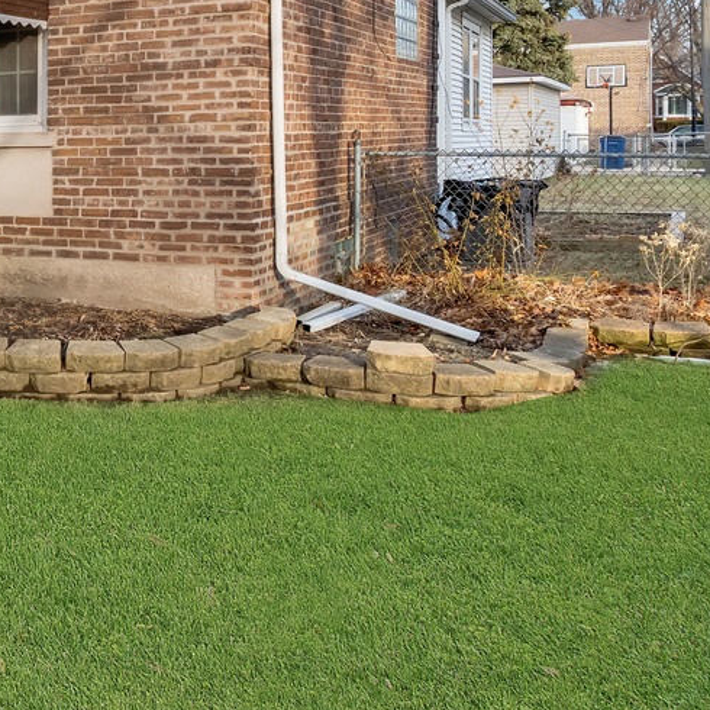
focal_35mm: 45
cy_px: 71
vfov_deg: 35.4
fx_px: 1044
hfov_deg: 30.5
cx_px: -188
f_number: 9
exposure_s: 1/250
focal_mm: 16
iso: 1000
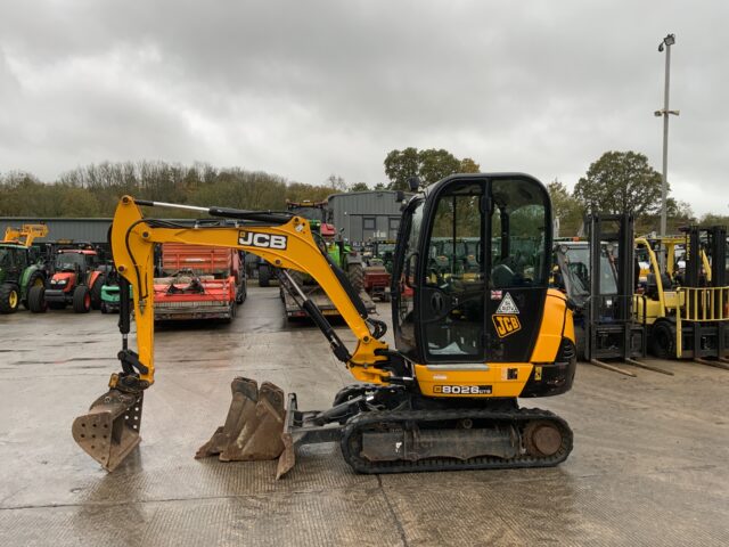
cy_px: 274
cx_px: 364
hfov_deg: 61.7
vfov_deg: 48.2
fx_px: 611
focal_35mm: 29
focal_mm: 3
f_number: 1.8
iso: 32
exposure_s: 1/122
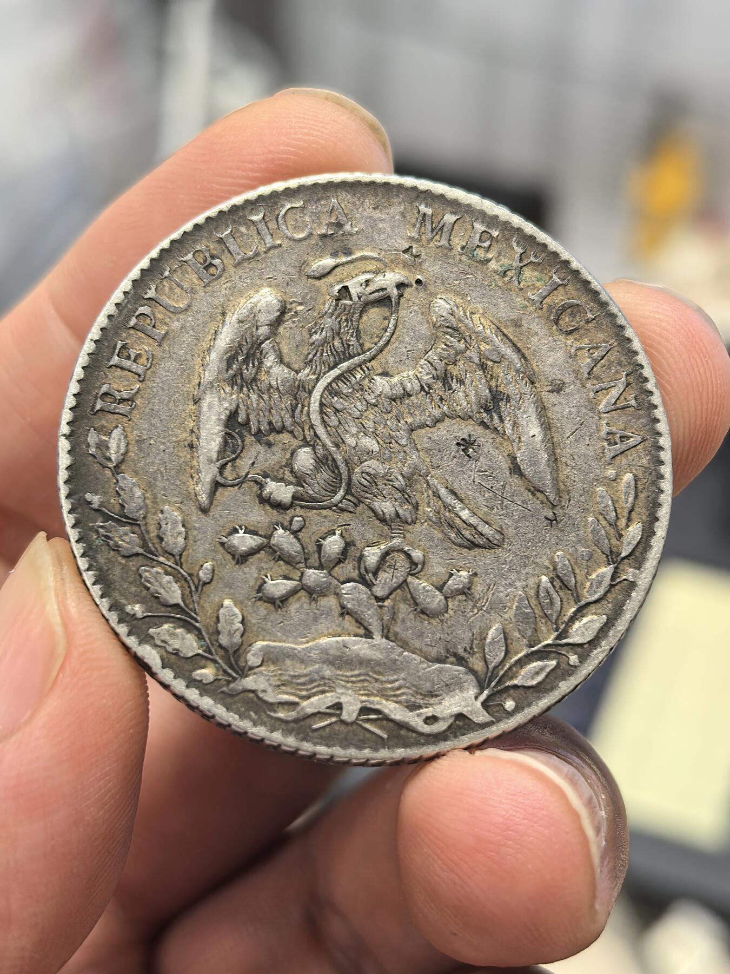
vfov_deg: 35.5
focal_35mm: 54
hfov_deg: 27.0
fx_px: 1518
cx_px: 365
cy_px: 487
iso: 200
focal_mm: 6.98
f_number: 2
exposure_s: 1/50
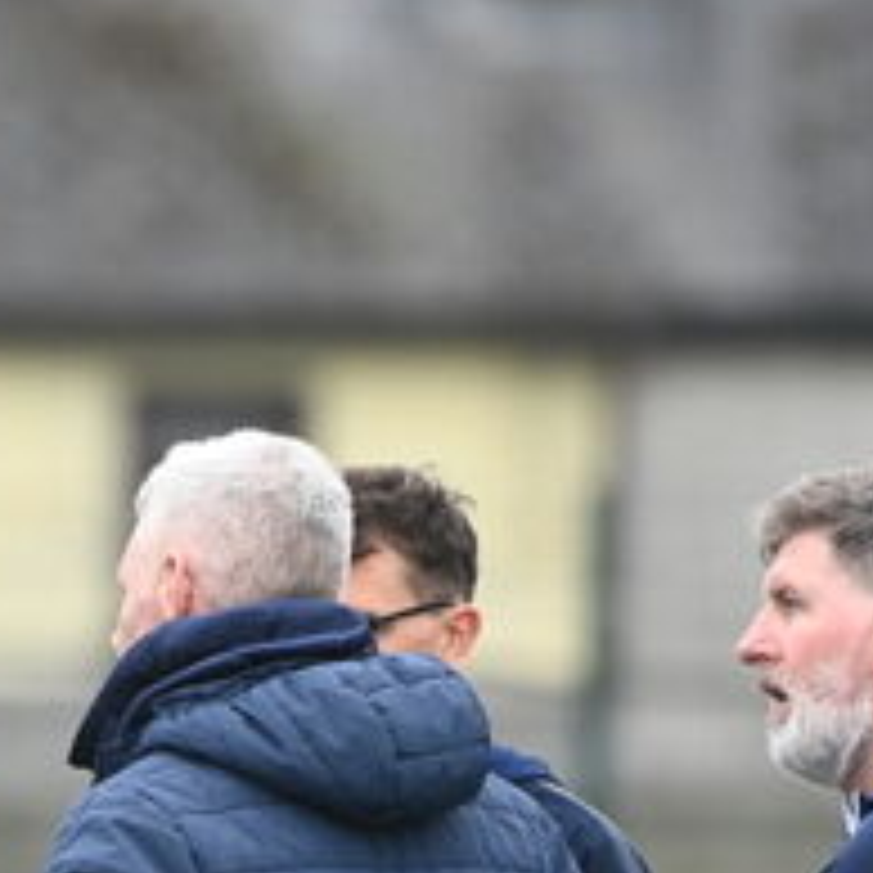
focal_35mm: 1749
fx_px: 49904
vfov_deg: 1.0
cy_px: 1177
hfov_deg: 1.0
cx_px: -207
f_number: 5.6
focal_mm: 500
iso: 1000
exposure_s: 1/640
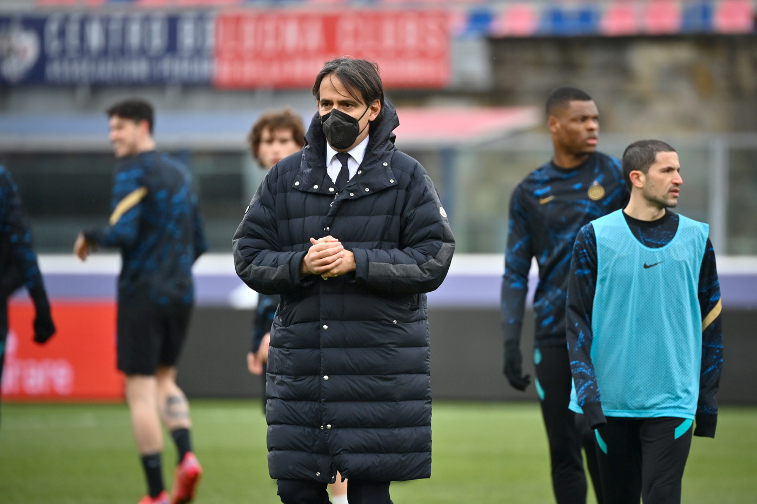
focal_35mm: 370
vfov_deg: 3.7
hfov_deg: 5.6
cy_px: 252
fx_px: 7779
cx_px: 378
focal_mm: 370
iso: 500
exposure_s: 1/1250
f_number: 4
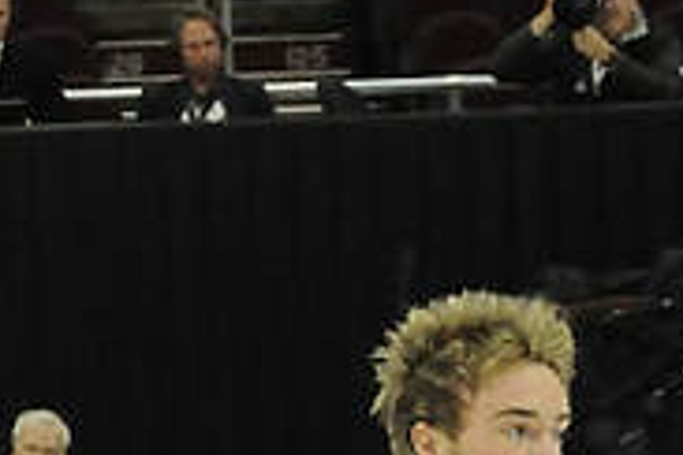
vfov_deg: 3.8
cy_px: 916
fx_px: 6852
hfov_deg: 5.7
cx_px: -157
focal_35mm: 361
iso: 3200
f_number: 5.6
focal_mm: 55
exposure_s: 1/640
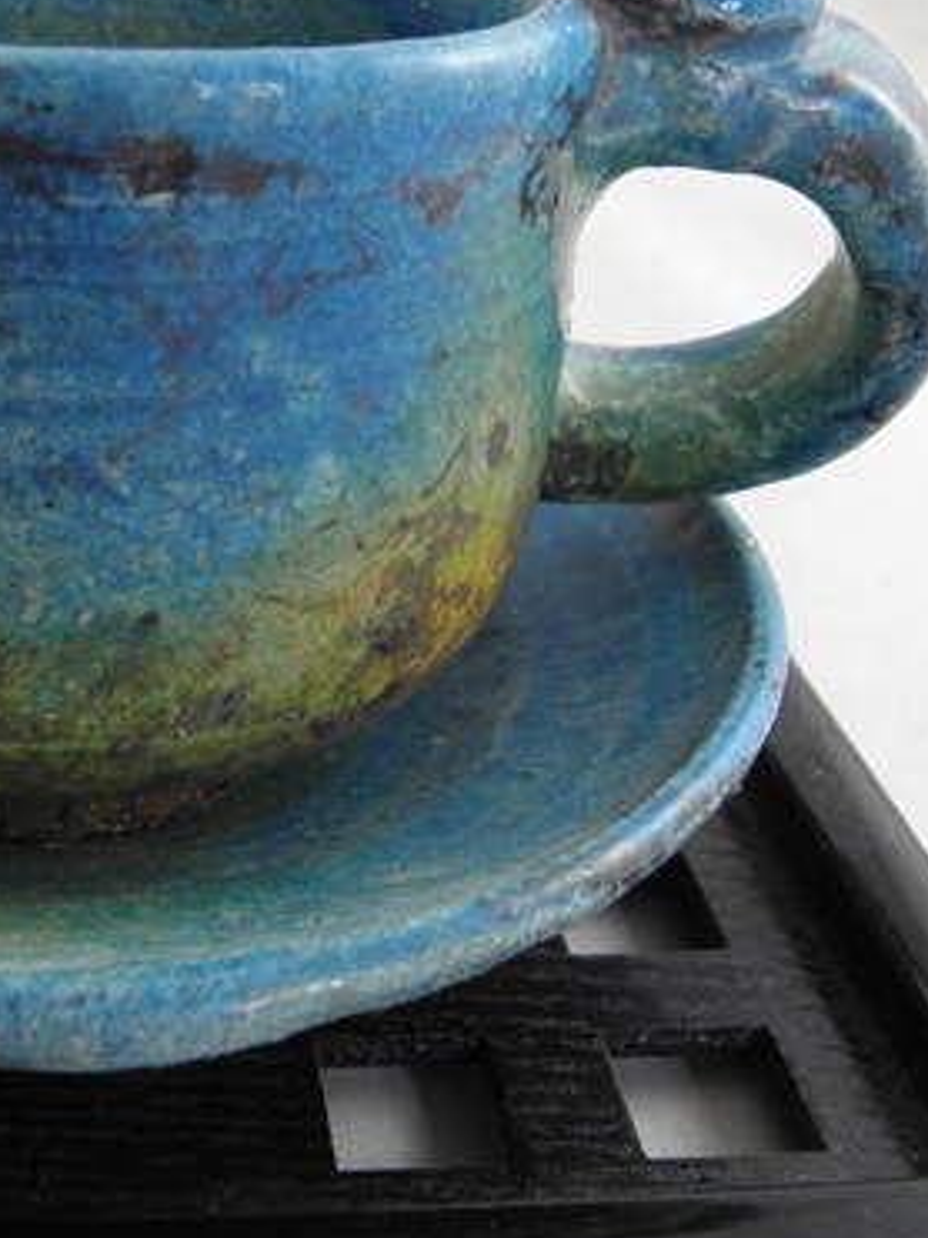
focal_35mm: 50
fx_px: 1788
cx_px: 90
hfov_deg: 28.0
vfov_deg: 38.0
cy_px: 481
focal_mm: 5.34
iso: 125
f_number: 2.9
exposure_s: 1/13
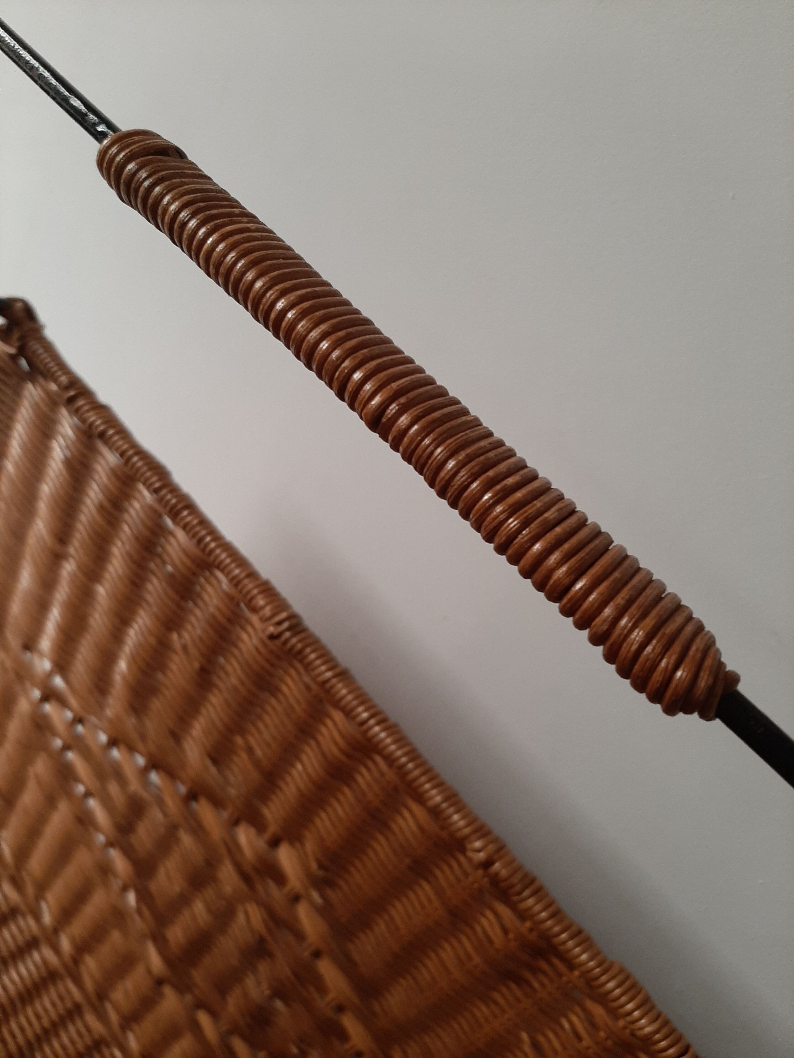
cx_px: 397
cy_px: 529
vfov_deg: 67.3
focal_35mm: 26
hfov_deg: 53.1
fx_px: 795
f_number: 1.7
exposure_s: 1/50
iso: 100
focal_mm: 3.93
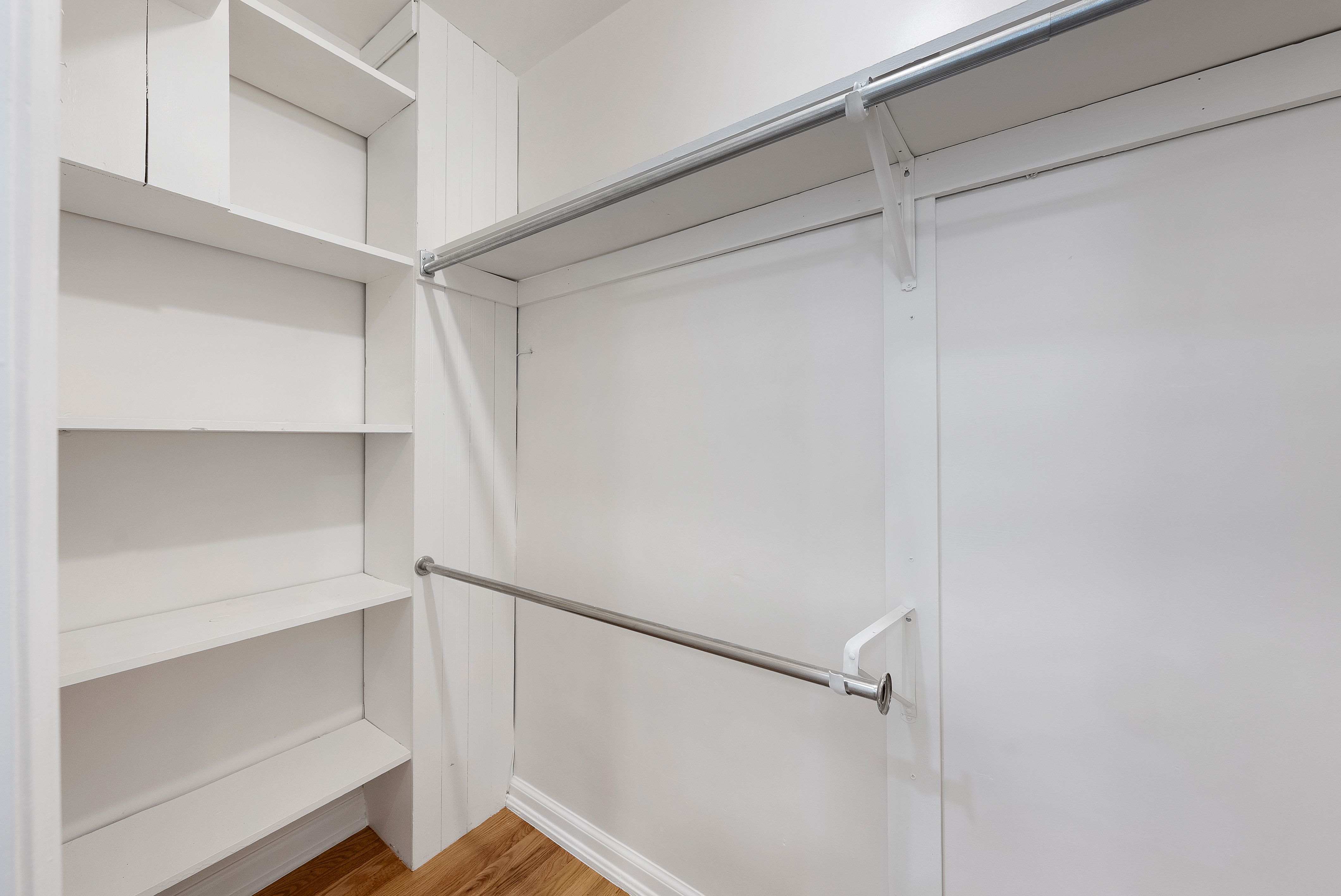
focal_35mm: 13
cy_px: 448
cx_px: 670
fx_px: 484
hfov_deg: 108.3
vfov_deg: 85.5
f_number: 8
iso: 640
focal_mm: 13
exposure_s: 1/8
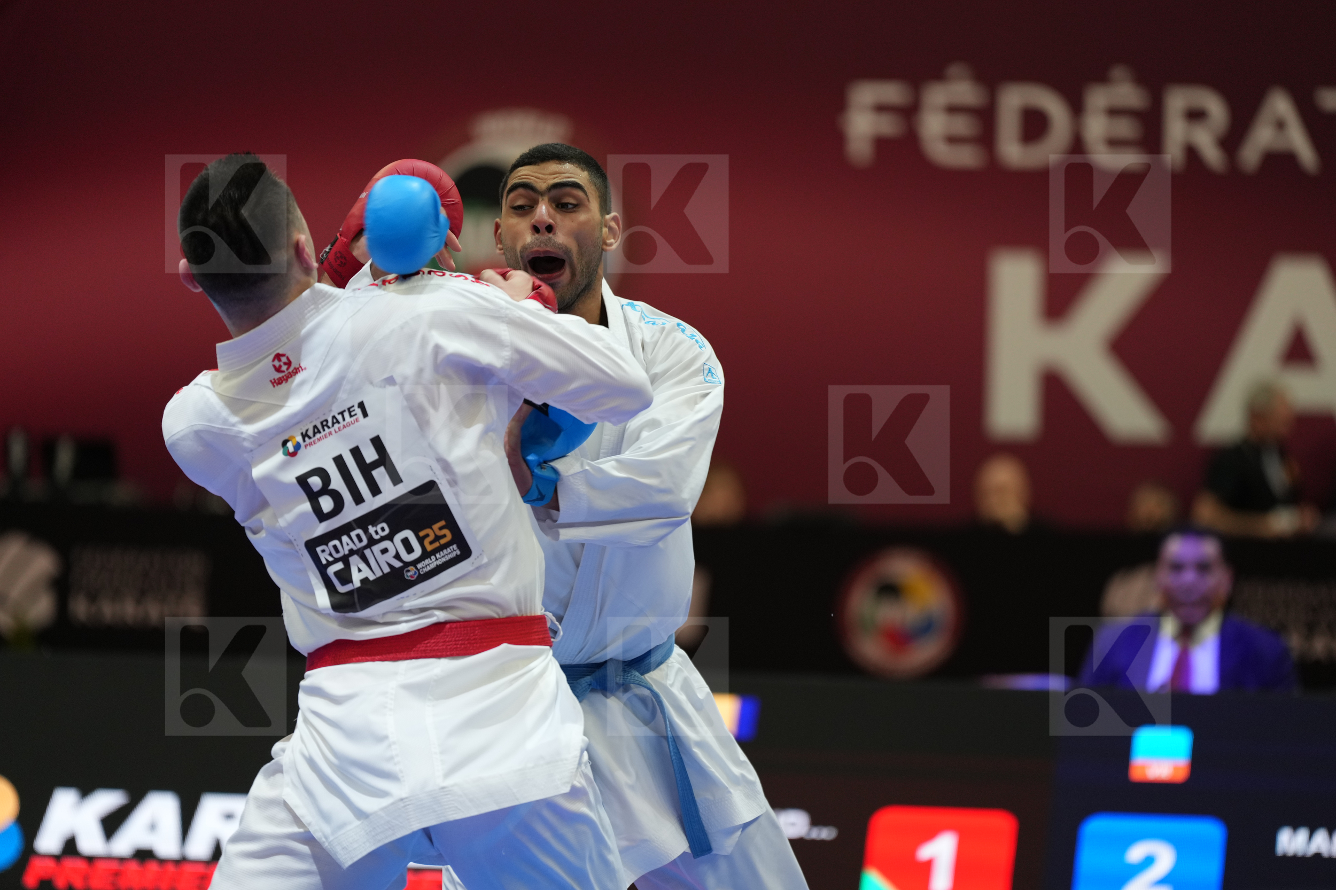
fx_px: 7421
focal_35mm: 200
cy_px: 445
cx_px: 668
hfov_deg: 10.3
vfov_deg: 6.9
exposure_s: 1/1000
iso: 1000
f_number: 2.8
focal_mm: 200
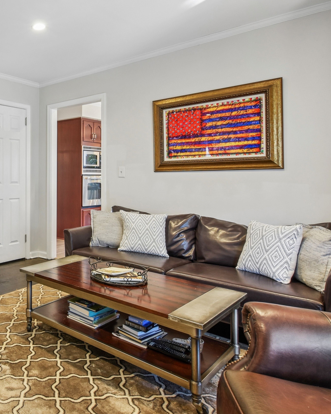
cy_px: 170
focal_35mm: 26
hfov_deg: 45.6
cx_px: -5
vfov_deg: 65.5
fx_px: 318
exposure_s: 1/3.33
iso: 500
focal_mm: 10
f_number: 8
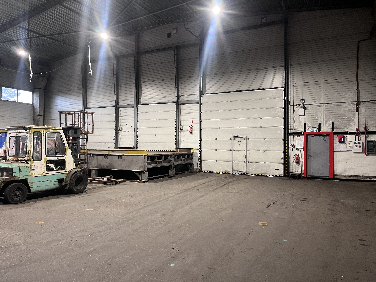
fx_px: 282
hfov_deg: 67.3
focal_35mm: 26
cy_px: 141
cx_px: 188
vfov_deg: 53.1
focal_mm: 5.1
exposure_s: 1/50
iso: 200
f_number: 1.6
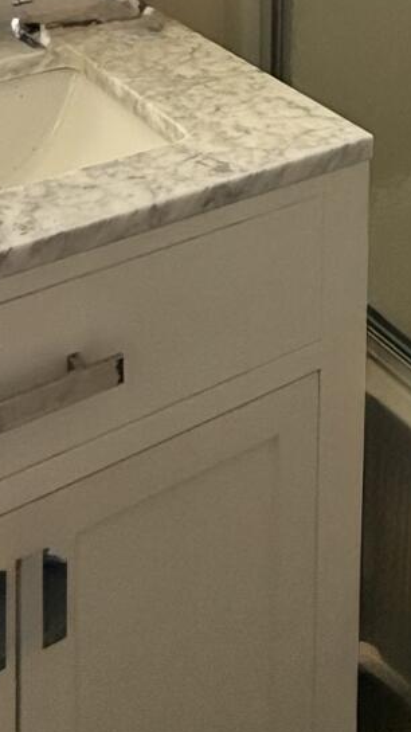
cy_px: -259
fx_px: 1086
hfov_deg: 21.3
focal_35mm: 56
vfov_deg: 29.0
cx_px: 298
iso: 160
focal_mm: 2.22
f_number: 2.2
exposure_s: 1/99
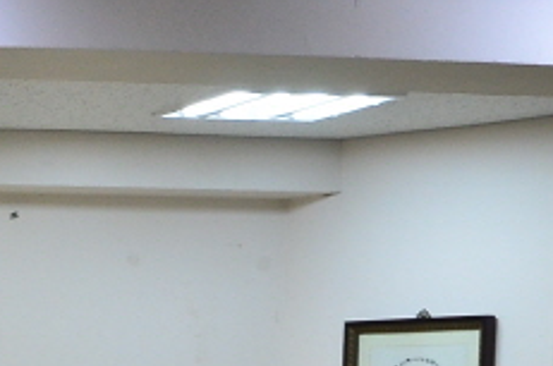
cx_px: -667
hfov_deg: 11.7
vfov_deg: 8.8
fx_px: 2330
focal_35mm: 152
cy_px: 551
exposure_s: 1/80
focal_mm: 20
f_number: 5.6
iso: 800
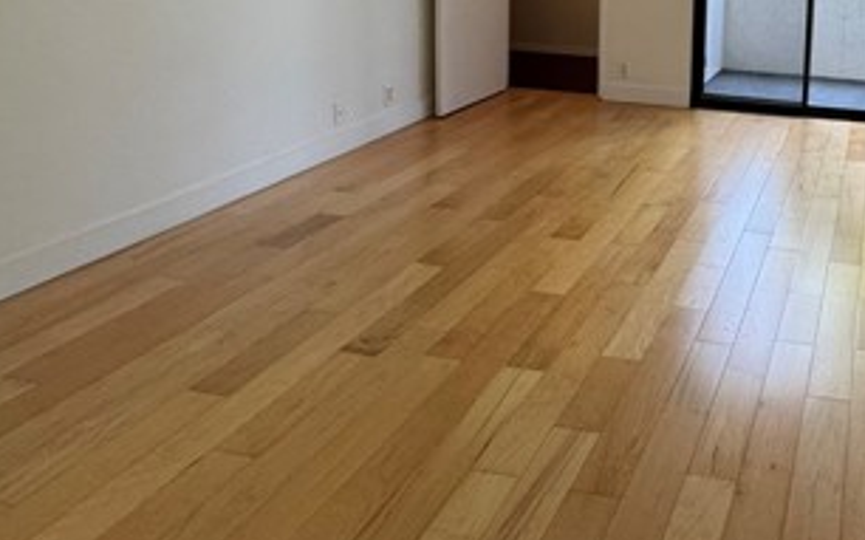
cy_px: -6
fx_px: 731
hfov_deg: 53.2
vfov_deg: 36.3
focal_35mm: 31
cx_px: 789
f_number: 2.2
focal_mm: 2.22
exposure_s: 1/120
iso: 200
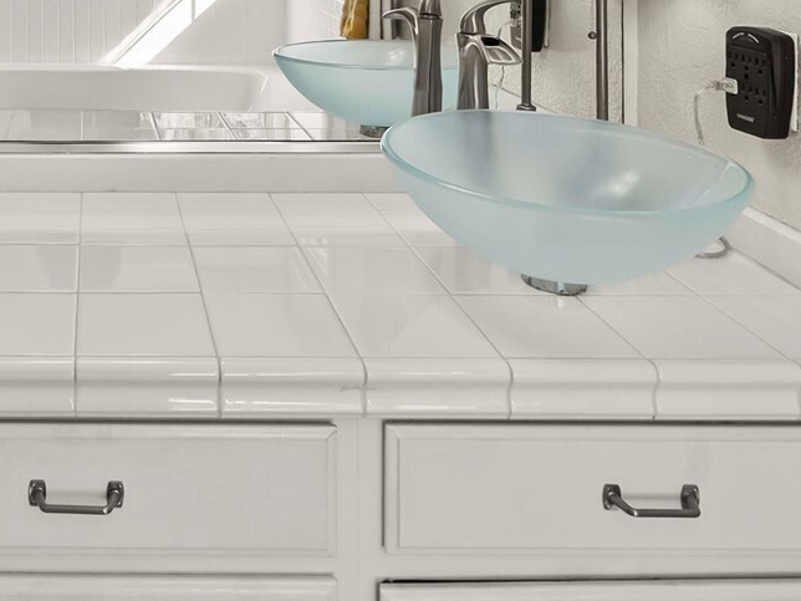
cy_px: -78
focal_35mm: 38
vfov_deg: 32.6
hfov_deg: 44.7
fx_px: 879
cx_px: 86
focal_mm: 15
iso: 1000
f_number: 7.1
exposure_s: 1/25
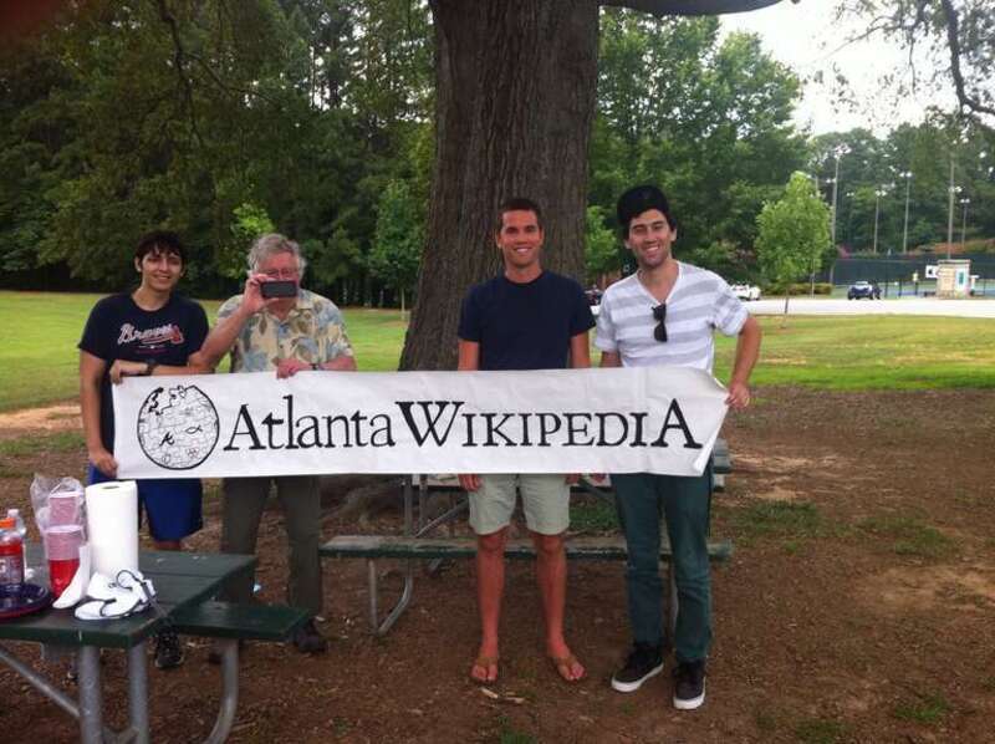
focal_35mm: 35
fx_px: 1005
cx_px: 498
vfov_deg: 40.6
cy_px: 372
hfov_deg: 52.7
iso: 80
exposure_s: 1/241
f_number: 2.8
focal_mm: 3.85
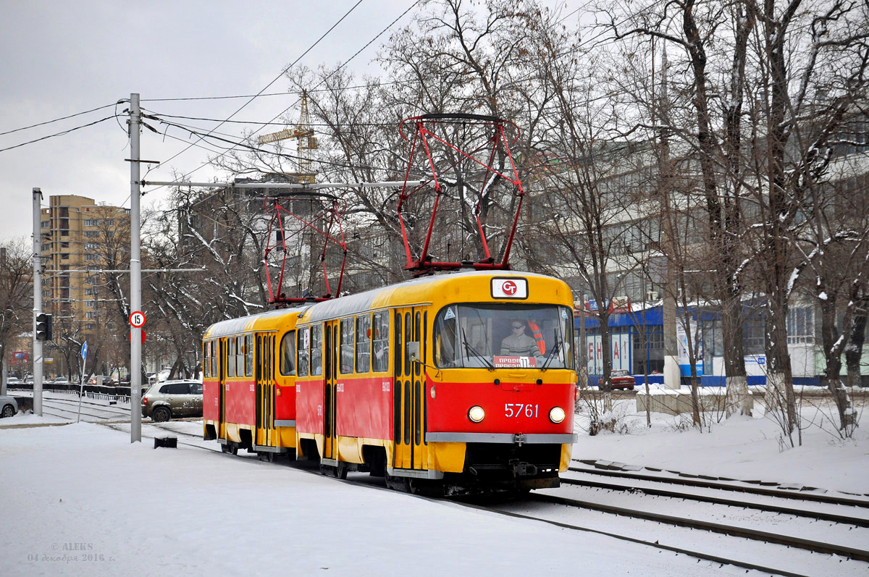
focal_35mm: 93
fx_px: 2242
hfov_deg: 21.9
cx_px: 434
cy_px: 288
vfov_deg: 14.7
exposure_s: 1/400
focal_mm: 62
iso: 200
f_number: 7.1
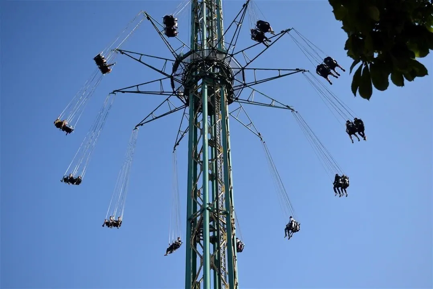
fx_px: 578
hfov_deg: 41.1
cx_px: 216
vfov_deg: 28.1
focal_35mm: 48
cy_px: 144
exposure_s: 1/1600
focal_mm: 32
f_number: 6.3
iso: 400
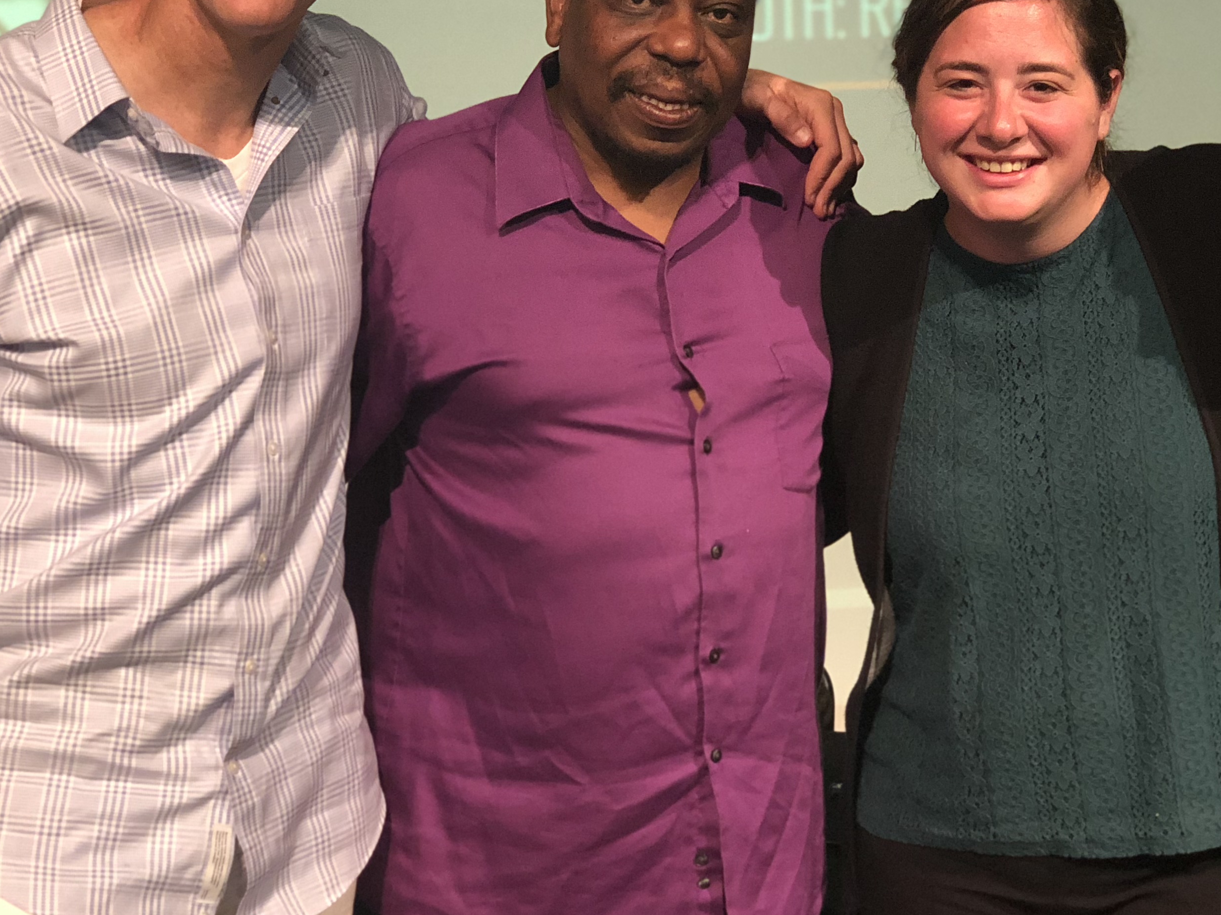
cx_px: 756
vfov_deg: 17.3
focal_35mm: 85
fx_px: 2998
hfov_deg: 23.0
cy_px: 233
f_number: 2.4
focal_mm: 6
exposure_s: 1/15
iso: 160
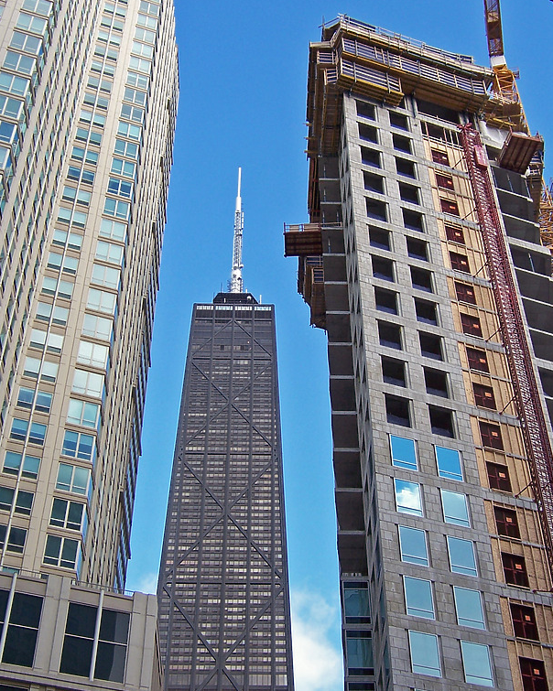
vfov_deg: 33.0
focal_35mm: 57
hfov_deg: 26.7
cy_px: 347
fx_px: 1166
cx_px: 271
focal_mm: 8.2
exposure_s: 1/180
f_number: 4
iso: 80
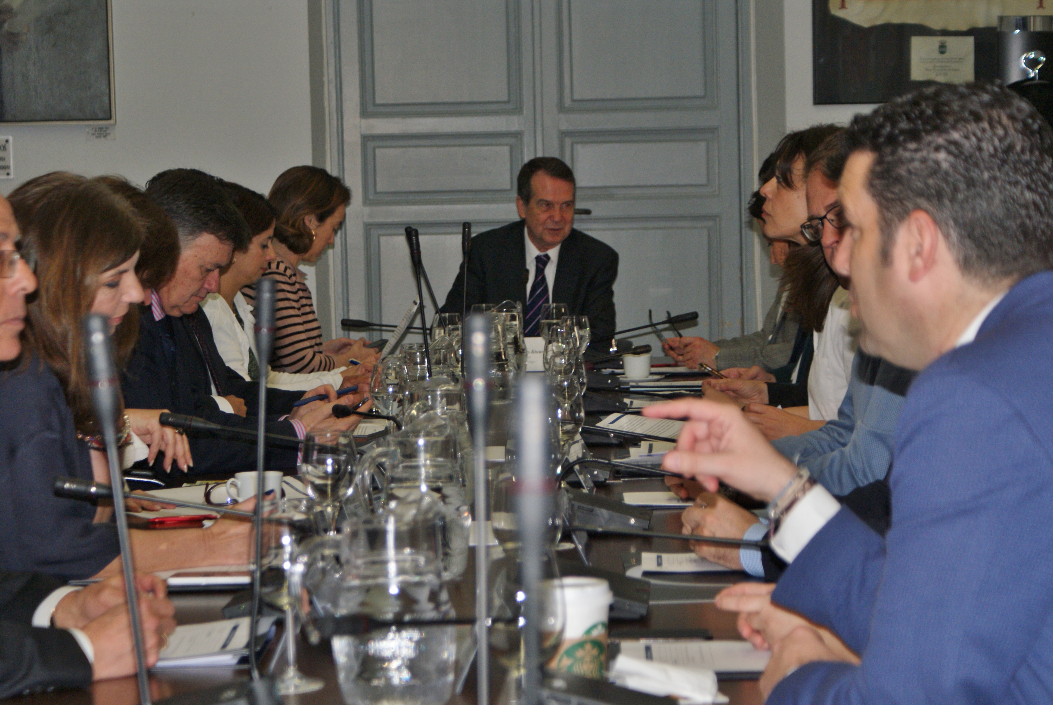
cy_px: 352
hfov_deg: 19.4
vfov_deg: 13.1
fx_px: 3075
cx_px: 526
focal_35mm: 105
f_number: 5.6
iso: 400
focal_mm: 70
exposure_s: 1/125
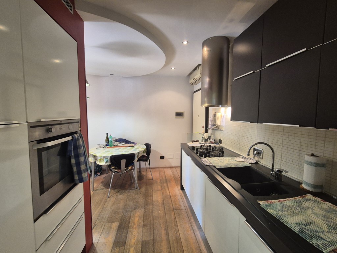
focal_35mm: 13
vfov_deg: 89.9
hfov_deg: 106.2
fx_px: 127
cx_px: 168
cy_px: 126
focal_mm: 2.2
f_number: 2.2
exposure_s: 1/50
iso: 400
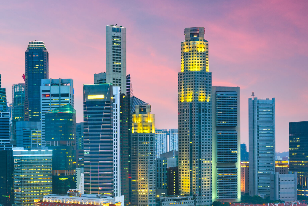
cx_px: 88
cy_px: 158
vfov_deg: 14.6
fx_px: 796
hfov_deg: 21.8
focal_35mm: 93
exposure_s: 5
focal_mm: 56
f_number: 8
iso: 64
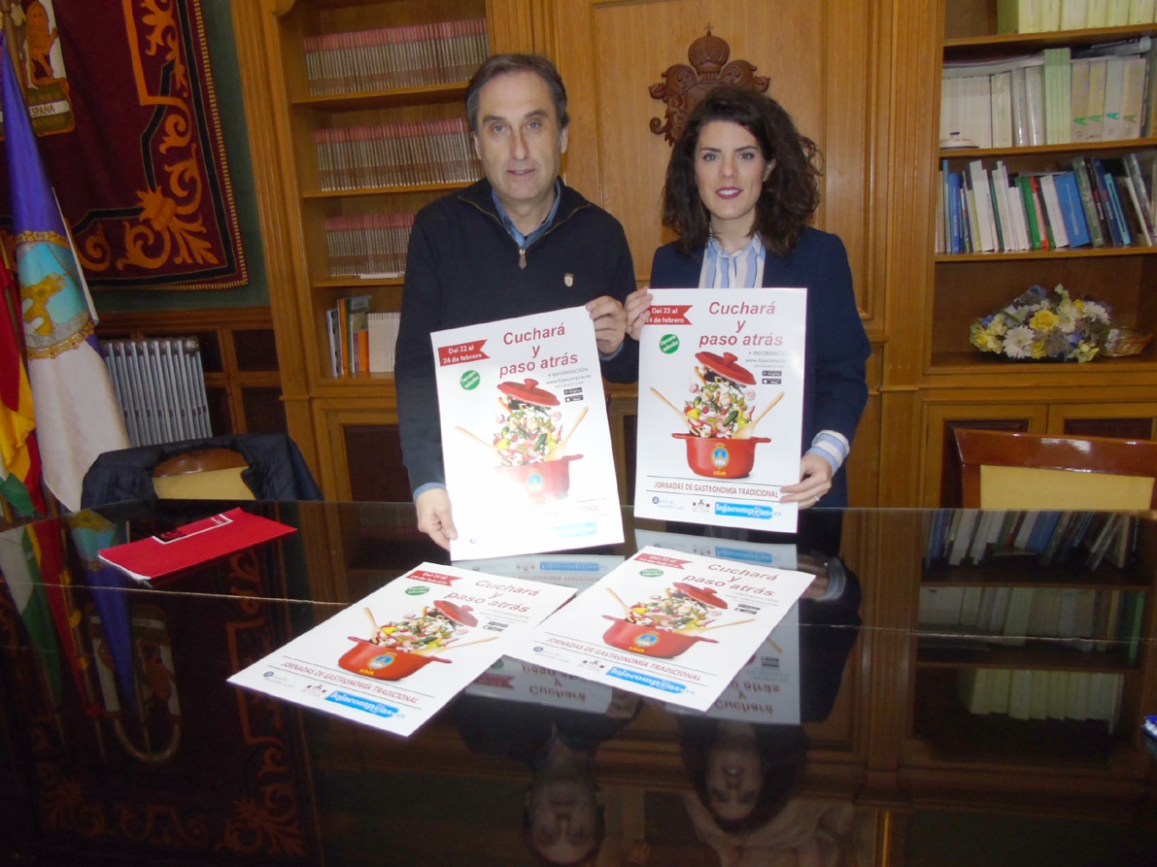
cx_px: 578
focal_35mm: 25
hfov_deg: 69.4
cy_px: 434
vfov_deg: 54.9
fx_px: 836
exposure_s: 1/30
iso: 200
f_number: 3.4
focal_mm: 4.4
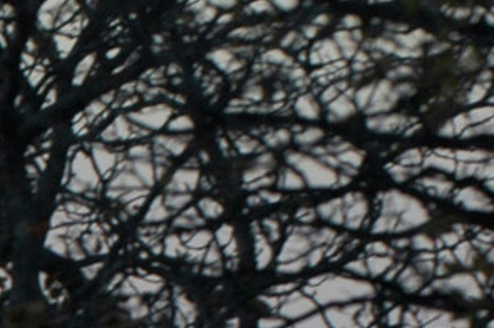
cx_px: -834
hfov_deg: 1.9
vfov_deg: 1.3
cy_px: 766
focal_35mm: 1058
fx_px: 14502
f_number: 7.1
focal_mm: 130
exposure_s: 1/125
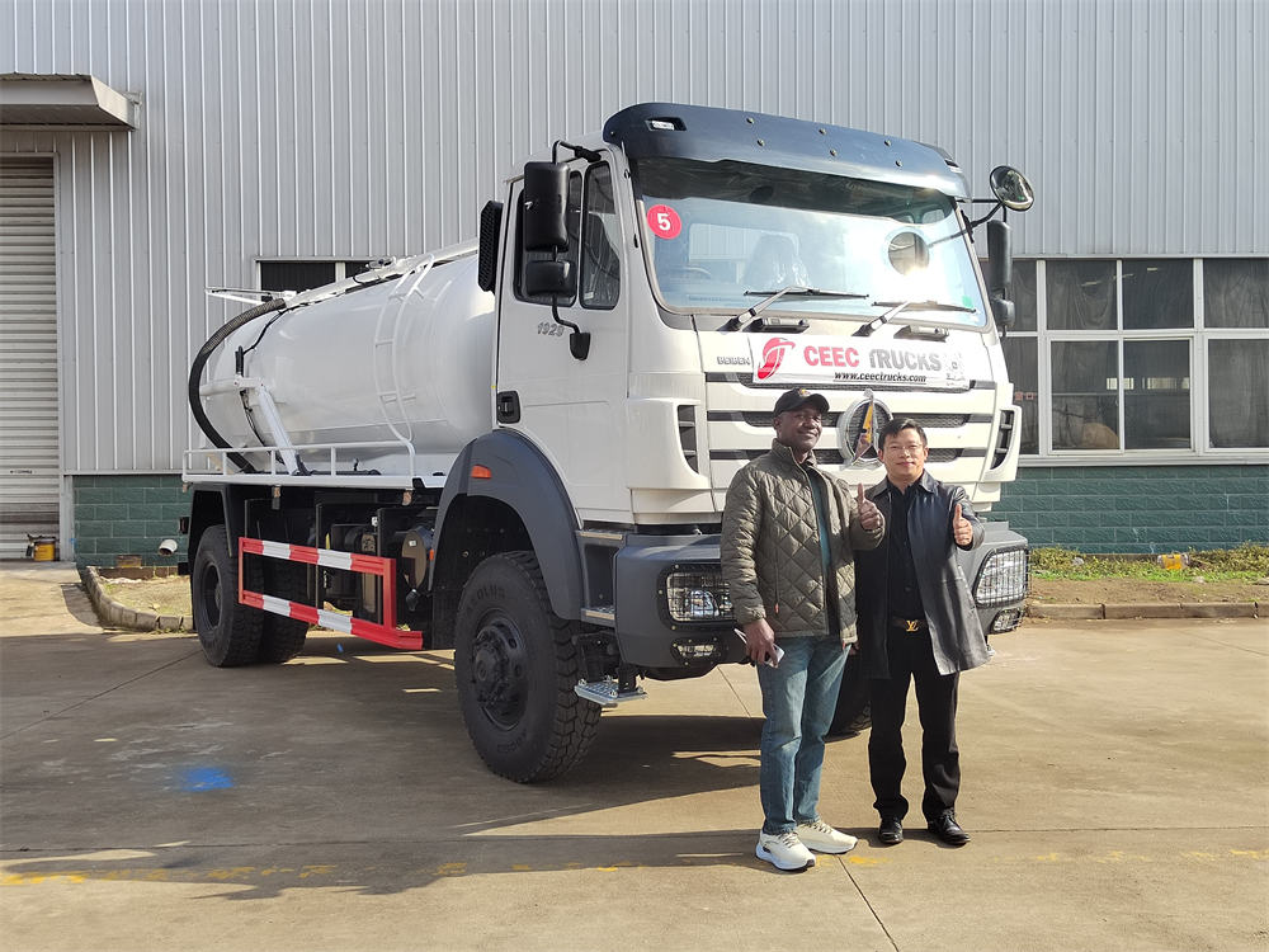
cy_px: 476
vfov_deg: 40.7
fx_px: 1283
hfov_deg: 52.6
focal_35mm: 35
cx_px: 634
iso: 216
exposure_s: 1/1093
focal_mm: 5.52
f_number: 1.9
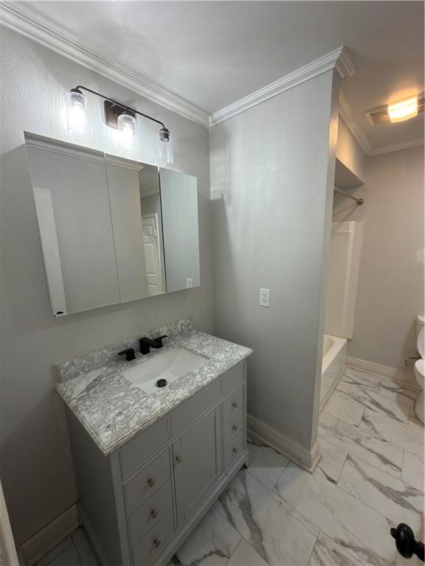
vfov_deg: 102.1
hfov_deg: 85.7
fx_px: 229
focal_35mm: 14
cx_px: 212
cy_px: 283
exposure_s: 1/40
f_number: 2.2
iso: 64
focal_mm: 2.22
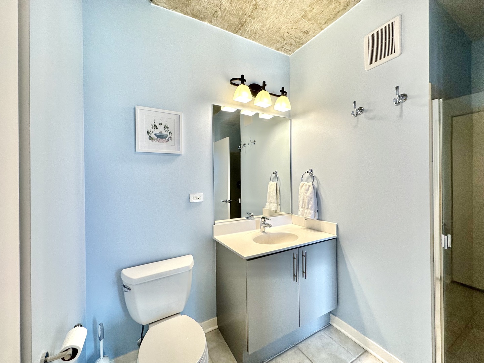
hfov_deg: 102.1
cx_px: 242
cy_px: 182
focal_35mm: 14
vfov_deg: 85.7
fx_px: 196
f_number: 2.2
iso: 100
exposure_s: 1/120
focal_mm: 2.22
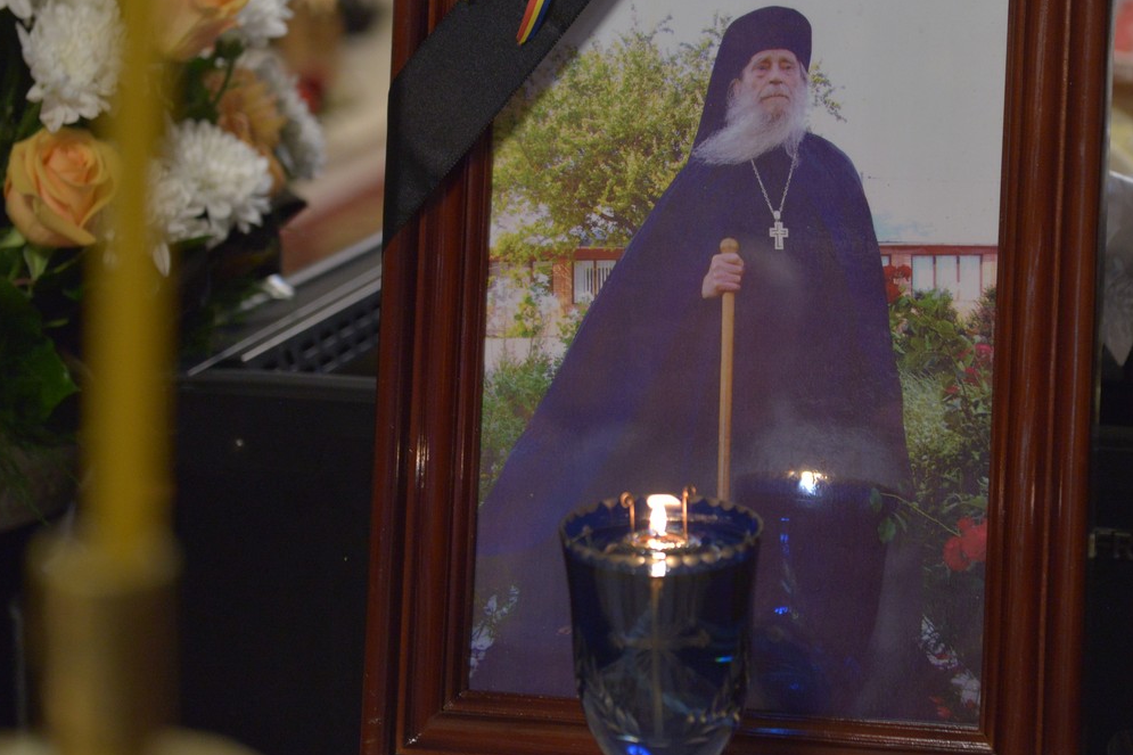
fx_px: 3178
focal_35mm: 101
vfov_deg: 13.5
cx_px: 713
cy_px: 250
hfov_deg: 20.2
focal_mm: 70
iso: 2000
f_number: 2.8
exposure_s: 1/100
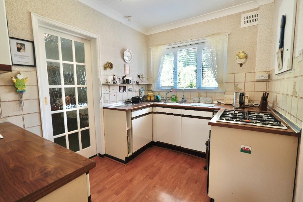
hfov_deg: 95.0
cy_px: 101
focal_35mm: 16
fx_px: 139
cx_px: 152
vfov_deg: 72.1
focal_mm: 11
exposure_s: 1/60
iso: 200
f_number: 4
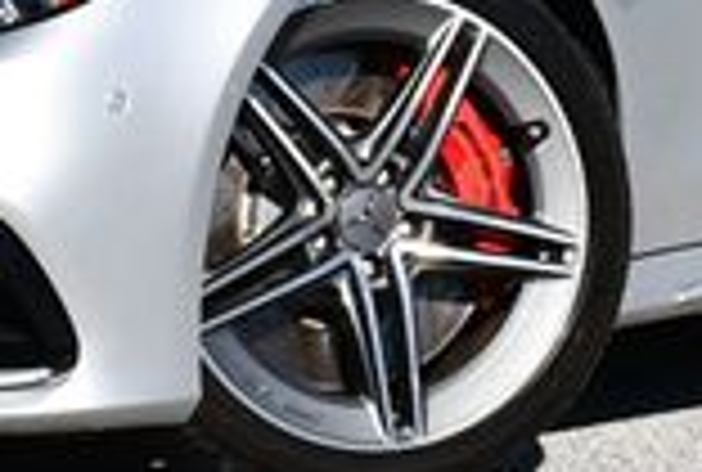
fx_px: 5124
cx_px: 464
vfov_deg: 5.2
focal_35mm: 262
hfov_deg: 7.8
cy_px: -270
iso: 100
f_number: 9
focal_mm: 32
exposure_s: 1/320
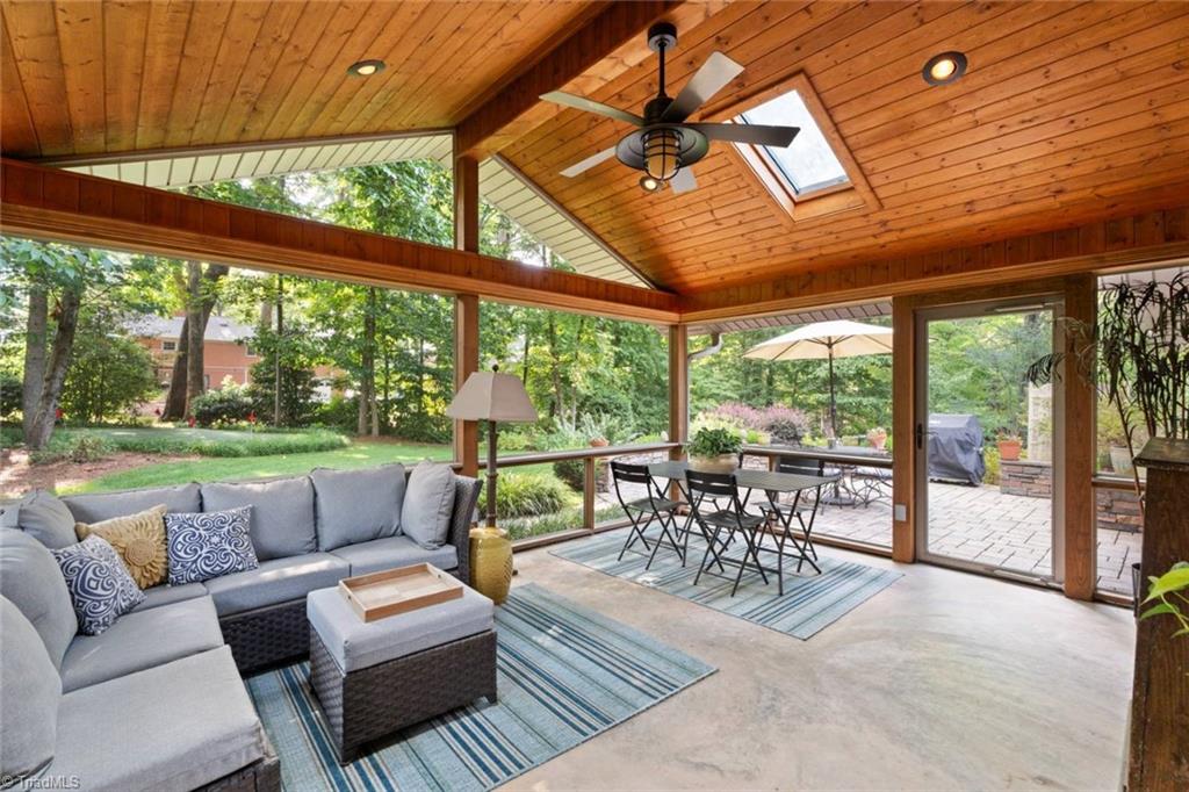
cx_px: 594
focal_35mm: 16
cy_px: 396
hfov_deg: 96.8
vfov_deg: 73.7
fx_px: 528
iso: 320
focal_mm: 16
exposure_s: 1/10
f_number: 8
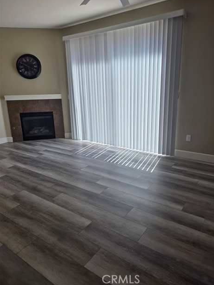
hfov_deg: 56.8
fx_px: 198
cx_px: 111
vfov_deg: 71.6
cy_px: 137
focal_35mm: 24
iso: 12
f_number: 1.7
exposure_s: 1/120
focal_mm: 6.3
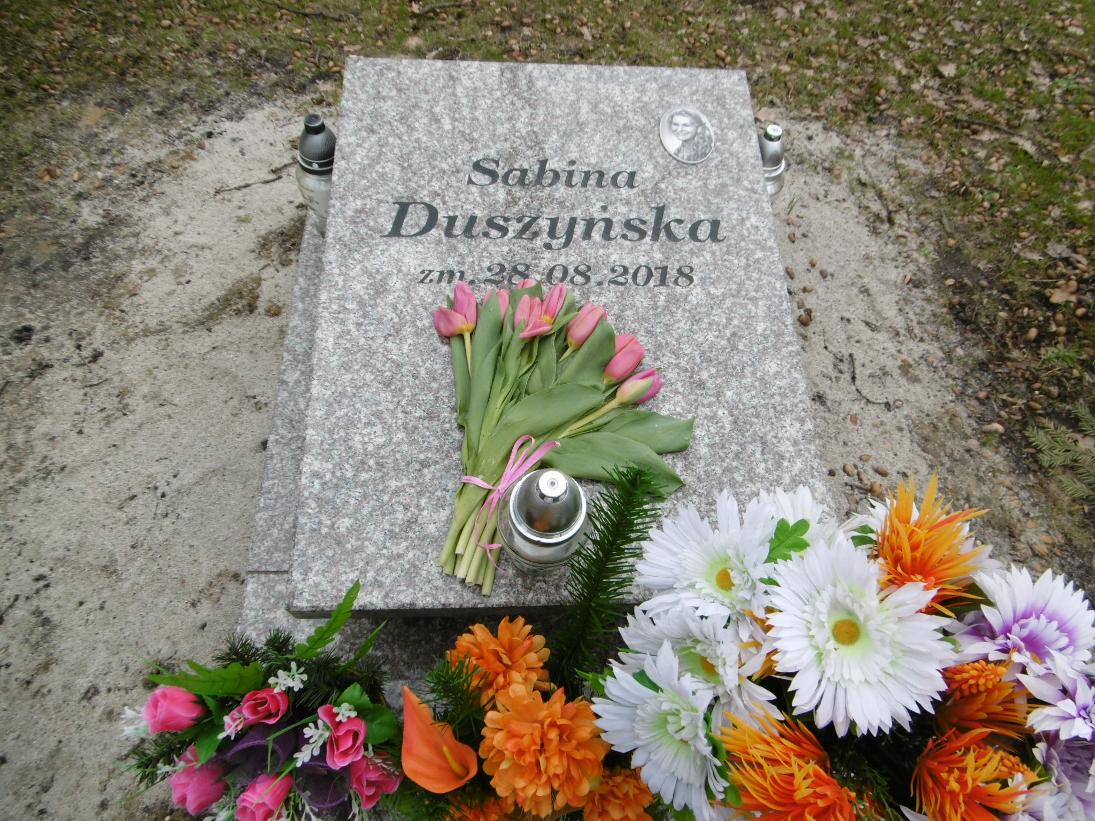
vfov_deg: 56.8
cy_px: 410
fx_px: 759
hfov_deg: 71.6
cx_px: 548
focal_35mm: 24
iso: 100
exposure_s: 1/320
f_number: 3.1
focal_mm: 4.3
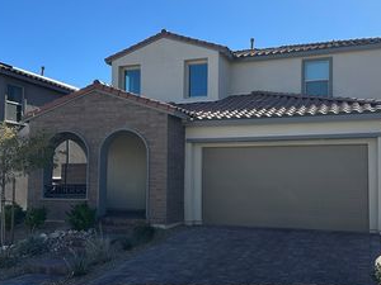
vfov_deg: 35.9
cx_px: 199
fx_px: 440
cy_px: 153
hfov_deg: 46.8
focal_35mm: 40
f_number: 1.78
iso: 80
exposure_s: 1/3597
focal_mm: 6.86
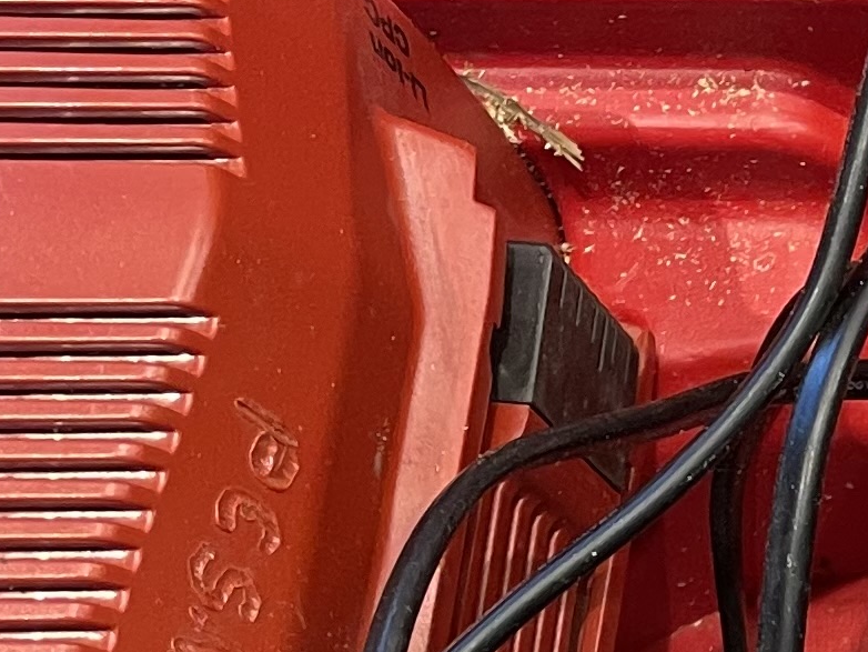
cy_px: 952
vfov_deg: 10.7
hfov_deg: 13.0
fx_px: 3361
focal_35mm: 134
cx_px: 1659
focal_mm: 4.2
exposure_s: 1/50
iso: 125
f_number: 1.6
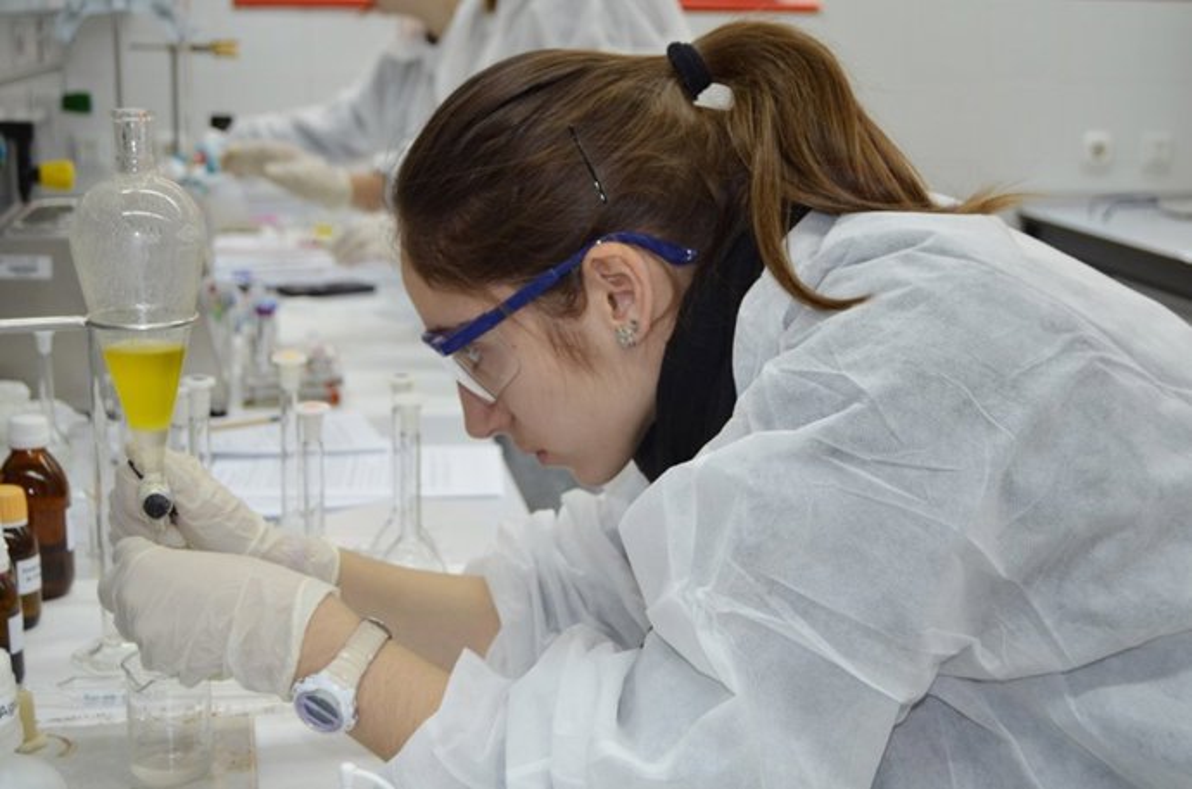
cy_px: 394
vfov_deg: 23.7
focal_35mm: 57
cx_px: 596
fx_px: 1883
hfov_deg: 35.1
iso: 640
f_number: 4.8
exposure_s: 1/60
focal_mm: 38
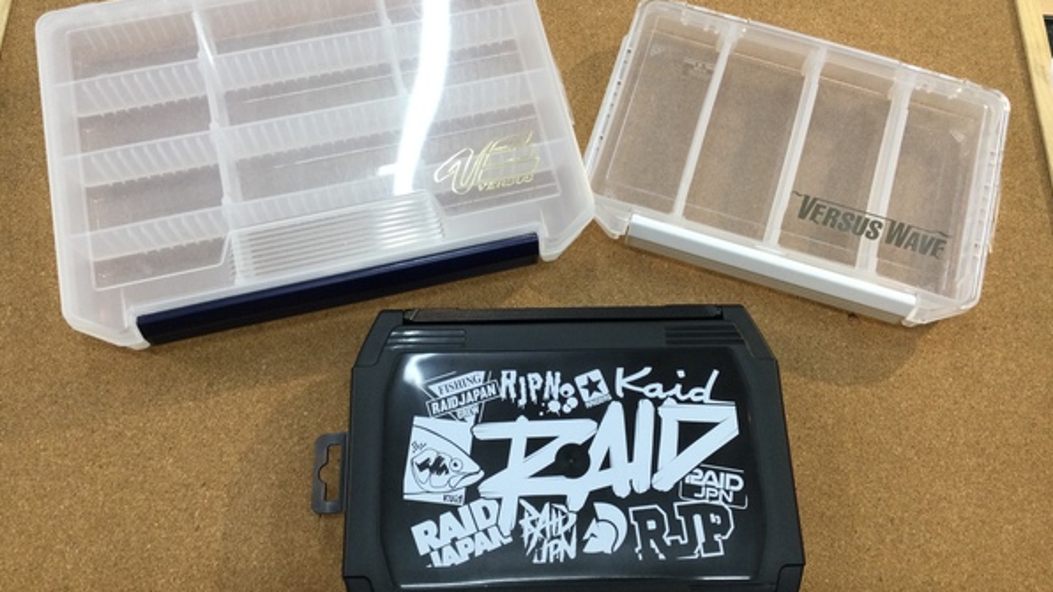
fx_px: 949
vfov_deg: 34.6
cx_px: 525
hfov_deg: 58.0
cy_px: 290
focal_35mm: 34
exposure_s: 1/30
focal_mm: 3.3
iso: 25
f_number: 2.4
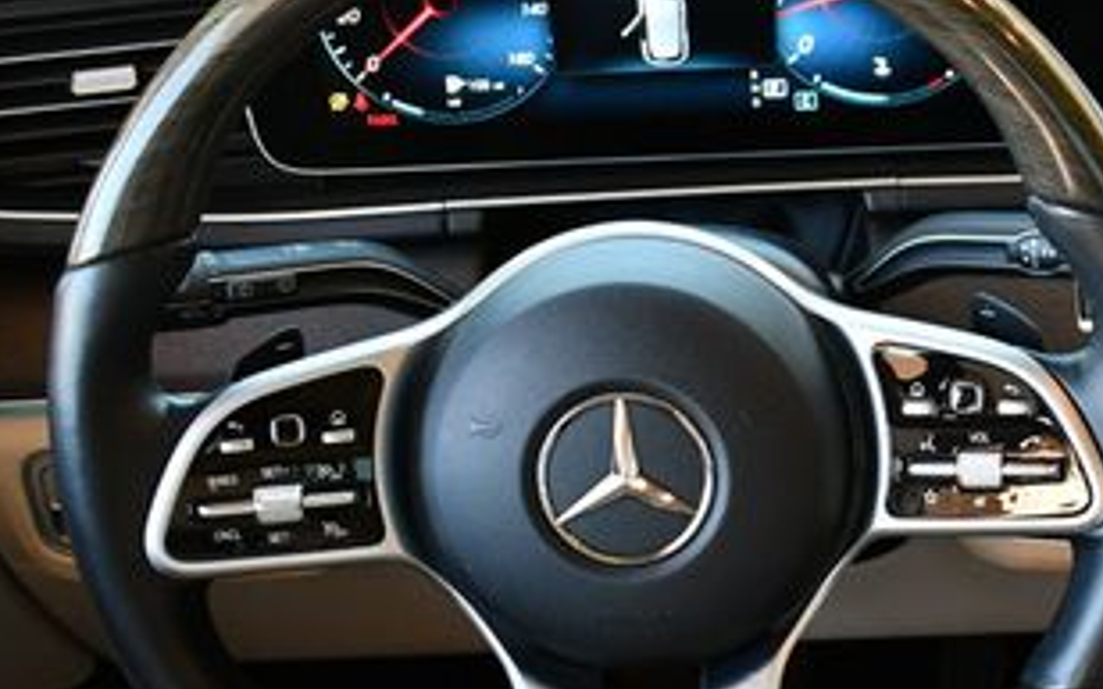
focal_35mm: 76
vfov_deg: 17.1
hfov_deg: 26.1
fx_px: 2284
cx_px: 1042
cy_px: 461
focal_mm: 18
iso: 800
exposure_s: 1/200
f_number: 3.5
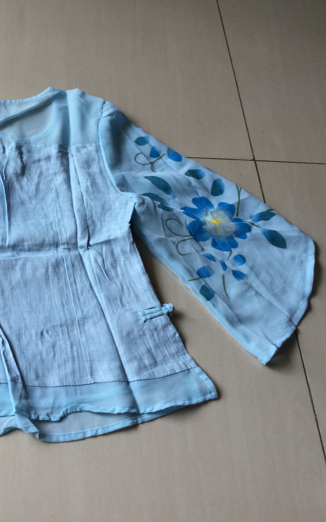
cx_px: 11
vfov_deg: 45.3
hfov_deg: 27.7
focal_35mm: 44
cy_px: 261
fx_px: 625
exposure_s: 1/100
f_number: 2.4
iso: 40
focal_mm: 3.3
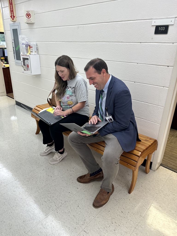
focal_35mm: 24
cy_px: 118
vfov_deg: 71.6
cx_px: 88
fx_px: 164
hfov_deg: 56.8
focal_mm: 6.86
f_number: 1.78
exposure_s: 1/120
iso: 125
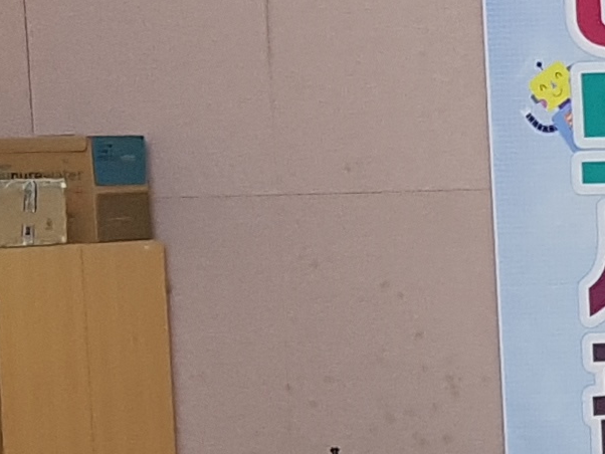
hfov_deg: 9.3
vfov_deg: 8.5
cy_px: 293
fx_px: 3042
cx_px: 1748
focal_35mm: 174
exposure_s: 1/60
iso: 64
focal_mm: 4.2
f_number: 1.7
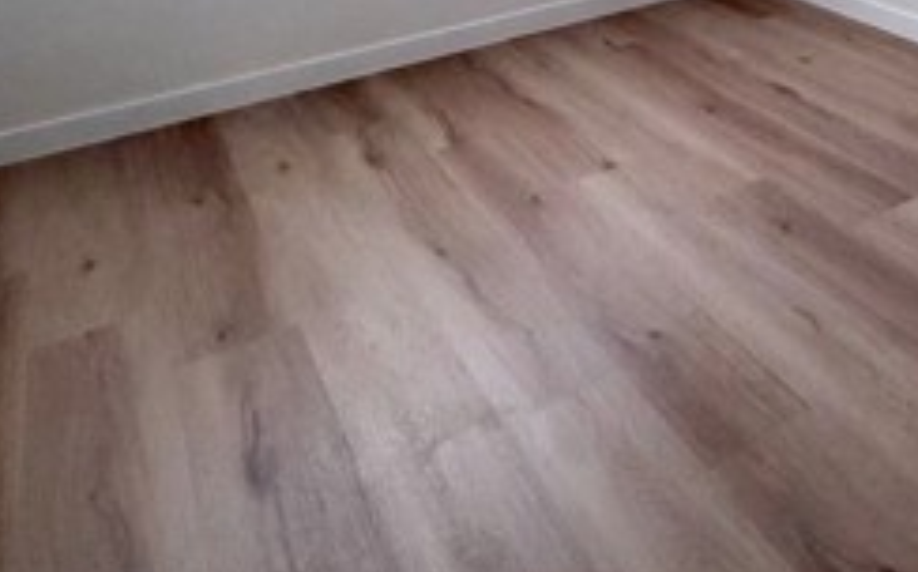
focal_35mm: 39
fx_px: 975
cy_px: -312
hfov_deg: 45.9
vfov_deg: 24.4
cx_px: 816
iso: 250
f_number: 2.2
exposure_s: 1/120
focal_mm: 2.22
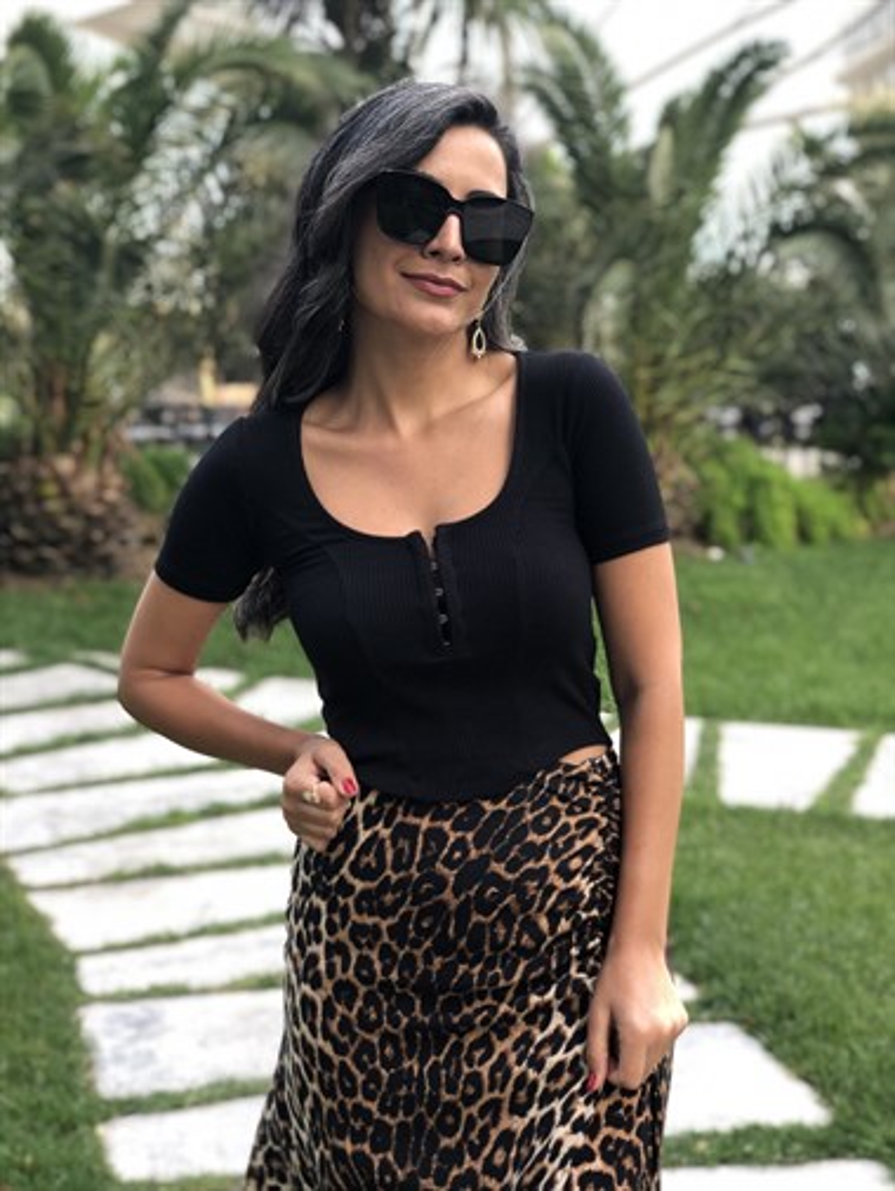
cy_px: 596
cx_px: 448
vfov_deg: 36.8
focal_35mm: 52
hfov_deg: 28.1
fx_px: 1791
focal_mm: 6
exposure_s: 1/60
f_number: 2.4
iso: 20
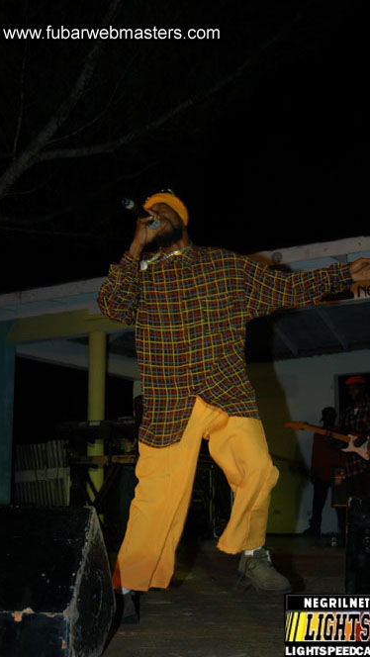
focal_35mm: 48
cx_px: 197
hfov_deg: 24.9
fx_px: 836
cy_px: 327
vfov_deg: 42.9
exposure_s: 1/60
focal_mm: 30
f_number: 5
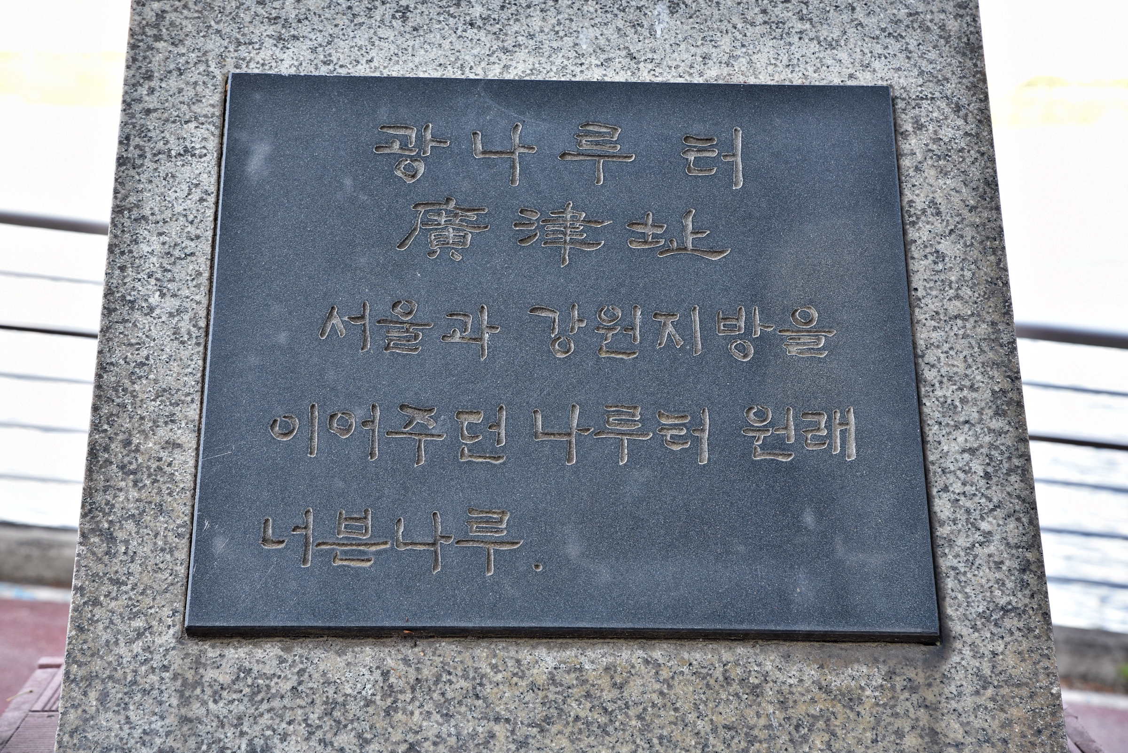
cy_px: 376
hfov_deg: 28.8
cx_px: 564
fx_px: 2194
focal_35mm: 70
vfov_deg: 19.5
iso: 200
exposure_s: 1/25
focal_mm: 70
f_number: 8
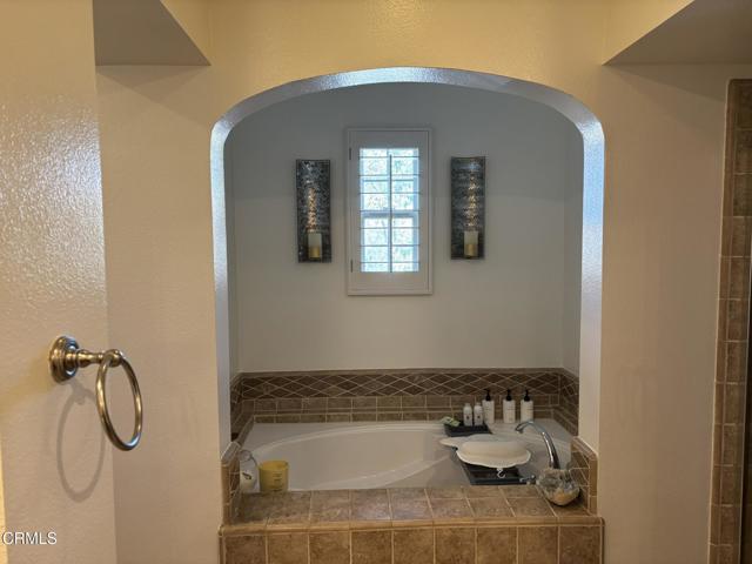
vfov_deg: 53.1
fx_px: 565
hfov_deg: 67.3
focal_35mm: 26
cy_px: 282
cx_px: 376
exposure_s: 1/60
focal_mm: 5.96
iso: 200
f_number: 1.6
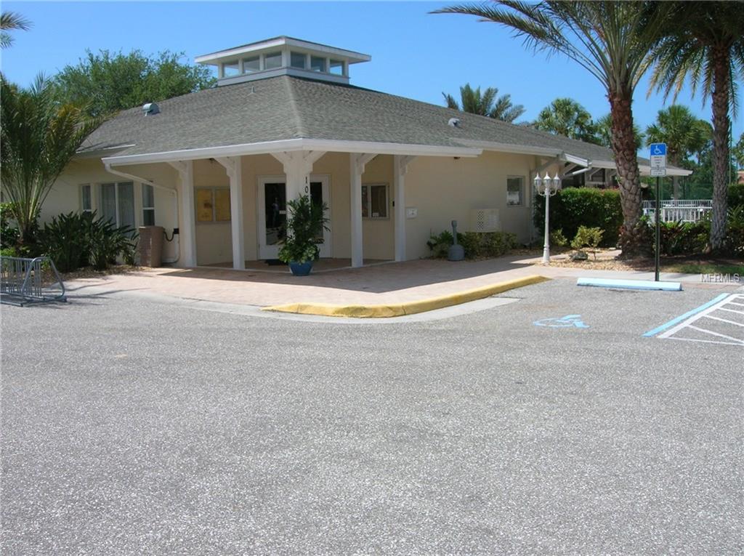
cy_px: 278
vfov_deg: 41.7
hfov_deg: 54.0
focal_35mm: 34
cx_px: 372
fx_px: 730
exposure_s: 1/450
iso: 50
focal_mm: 5.7
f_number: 4.9
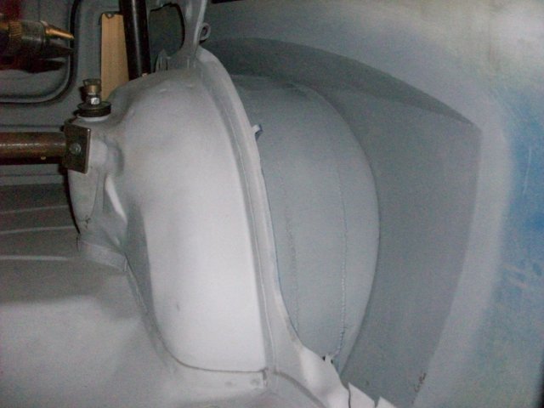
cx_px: 272
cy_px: 204
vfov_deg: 41.8
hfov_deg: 54.0
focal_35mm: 34
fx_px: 534
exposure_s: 1/128
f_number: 2.8
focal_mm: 5.7
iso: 800
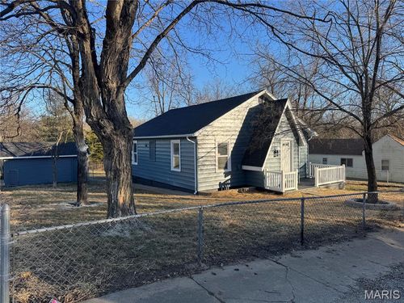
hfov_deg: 71.6
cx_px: 202
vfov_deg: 56.8
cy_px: 152
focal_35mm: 24
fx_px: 280
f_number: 1.78
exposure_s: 1/1560
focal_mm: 6.76
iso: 80
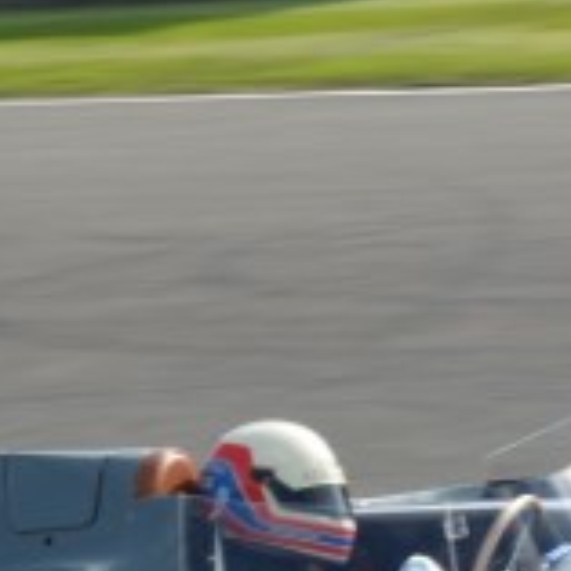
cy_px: 682
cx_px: 771
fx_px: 7409
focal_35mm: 397
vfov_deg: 4.4
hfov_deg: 4.4
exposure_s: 1/320
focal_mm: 70
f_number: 11
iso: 400
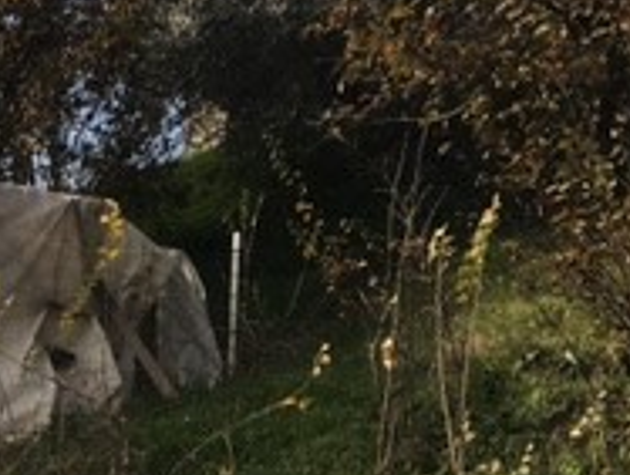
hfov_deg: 17.1
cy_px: 475
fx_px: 1805
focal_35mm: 99
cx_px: -411
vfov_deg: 14.7
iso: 25
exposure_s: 1/1508
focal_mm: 4.15
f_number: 2.2
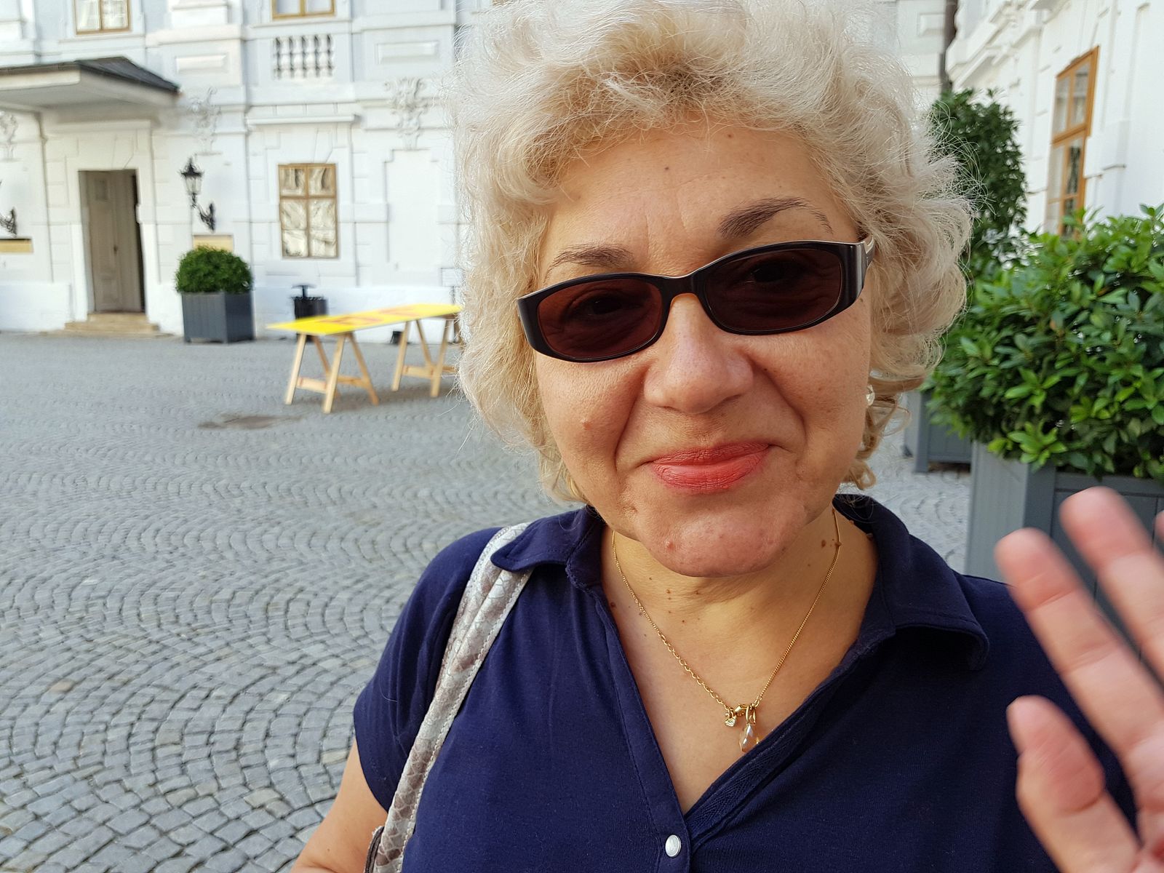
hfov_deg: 67.3
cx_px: 582
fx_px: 874
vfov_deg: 53.1
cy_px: 436
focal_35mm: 26
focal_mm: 4.2
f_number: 1.7
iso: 50
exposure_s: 1/187
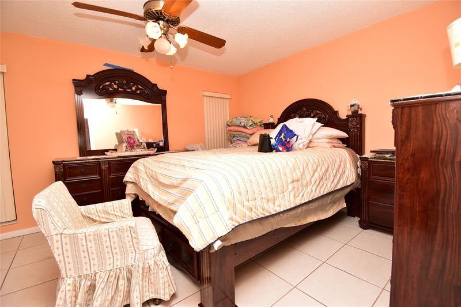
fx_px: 192
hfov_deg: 100.4
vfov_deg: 77.3
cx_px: 230
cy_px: 154
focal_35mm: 15
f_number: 5.6
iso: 1250
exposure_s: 1/200
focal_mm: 10
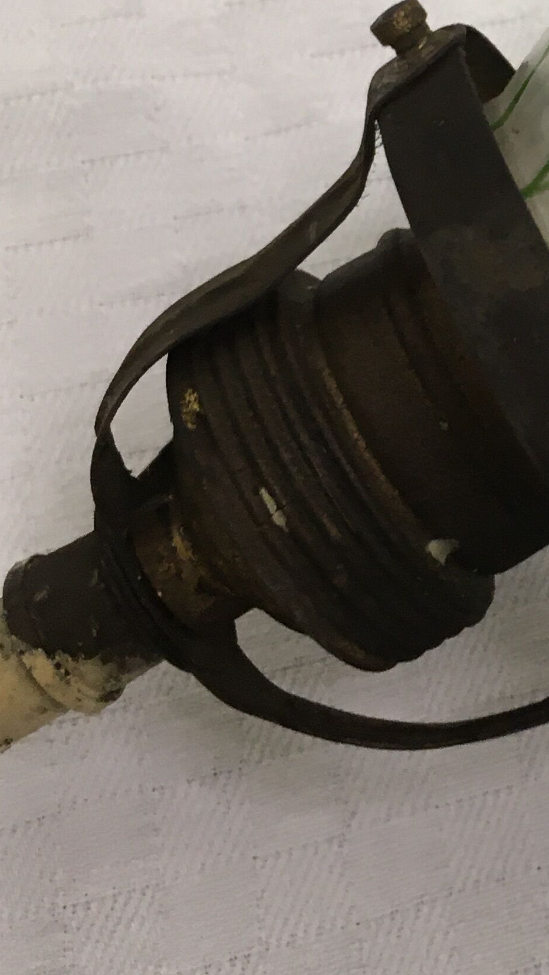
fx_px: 1992
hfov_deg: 14.5
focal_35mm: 77
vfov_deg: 26.9
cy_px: 178
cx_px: 841
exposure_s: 1/33
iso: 50
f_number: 2.2
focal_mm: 4.15
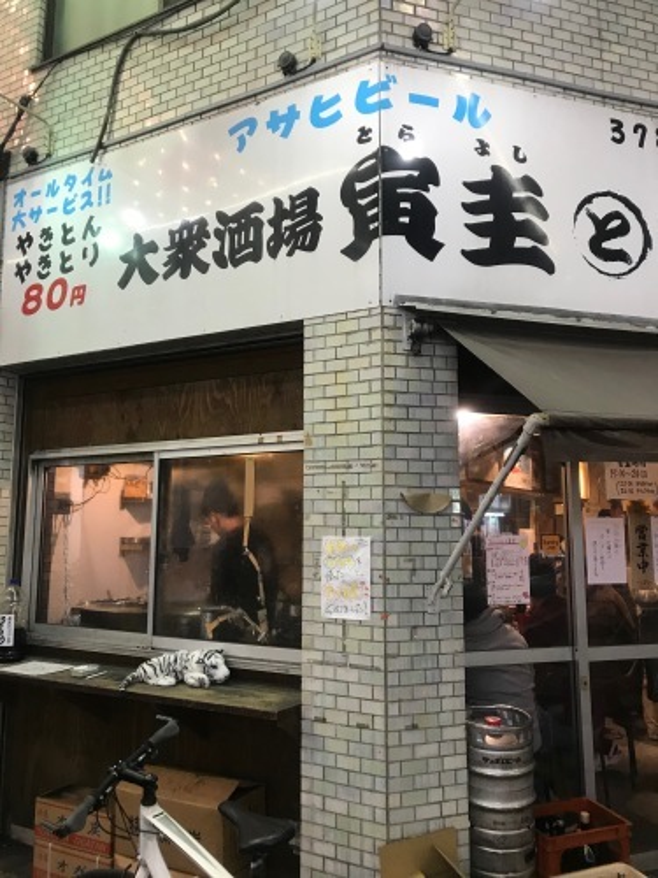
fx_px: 710
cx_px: 329
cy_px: 439
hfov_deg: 49.7
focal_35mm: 28
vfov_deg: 63.4
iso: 32
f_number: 1.8
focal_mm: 3.99
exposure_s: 1/25
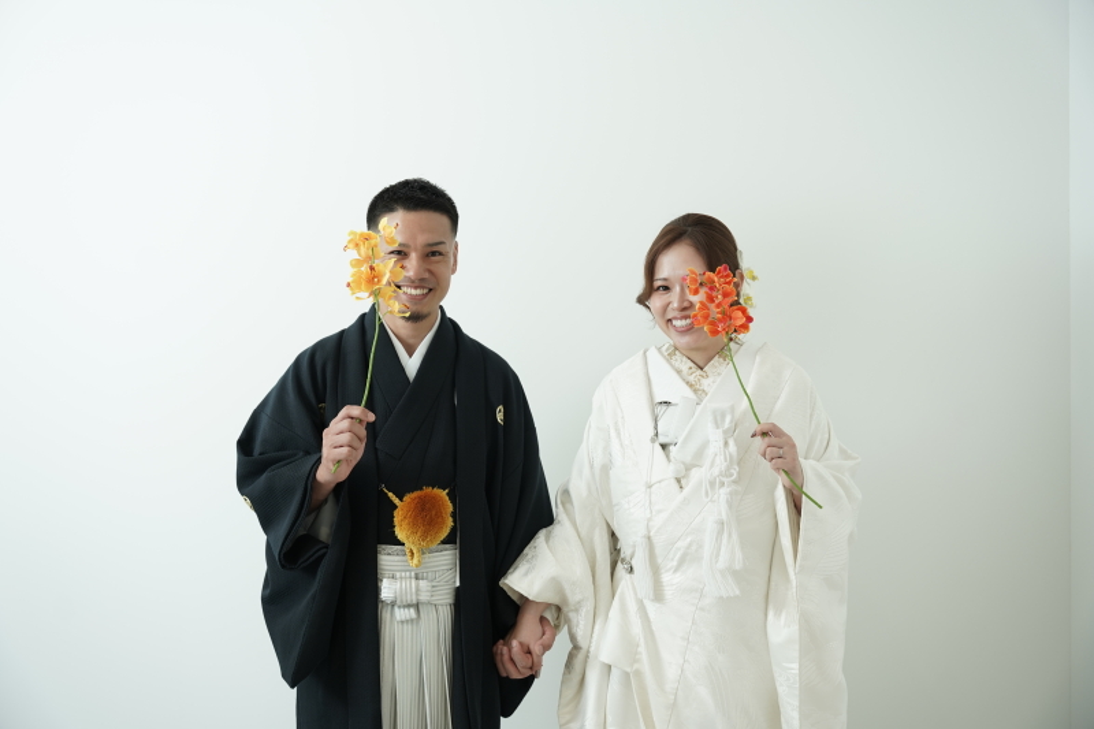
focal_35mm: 40
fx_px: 1227
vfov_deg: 33.1
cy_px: 364
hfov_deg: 48.0
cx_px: 547
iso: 400
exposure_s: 1/125
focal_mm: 40.4
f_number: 3.5
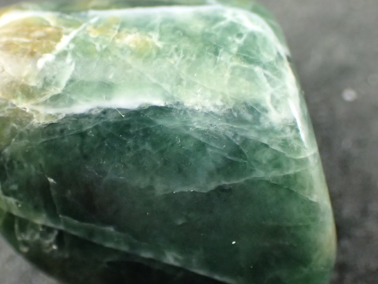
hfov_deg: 22.0
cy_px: 146
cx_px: 161
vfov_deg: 16.6
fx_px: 972
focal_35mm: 89
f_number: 3.4
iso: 800
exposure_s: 1/160
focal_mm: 9.61
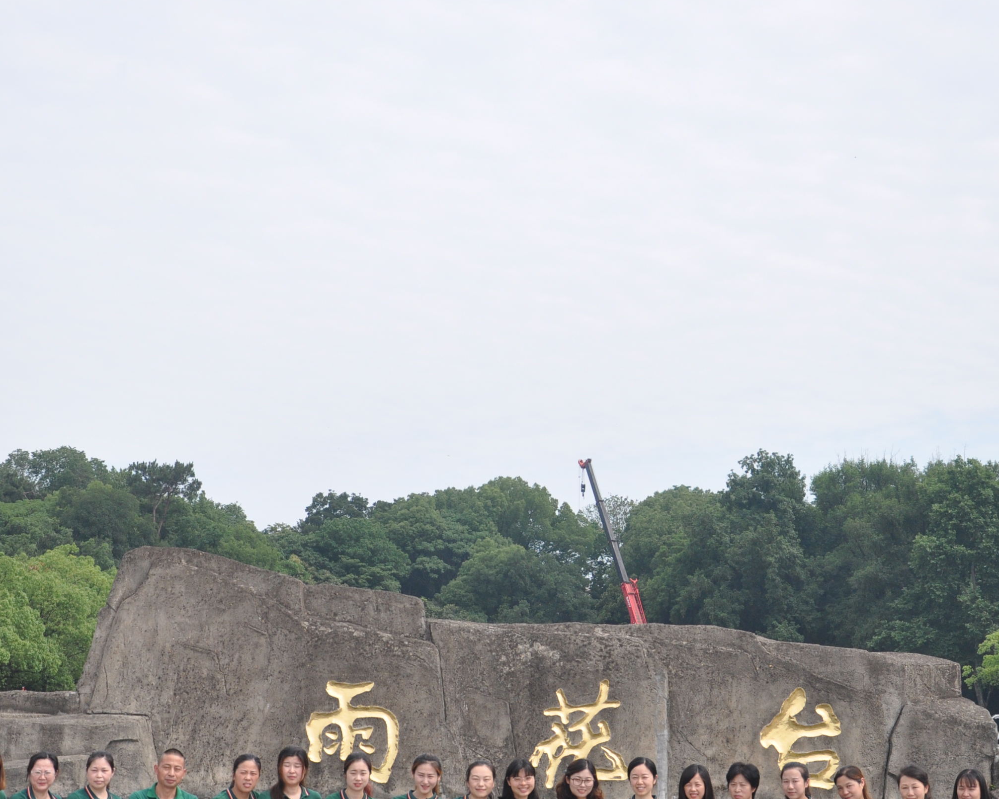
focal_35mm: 72
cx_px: 544
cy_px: 504
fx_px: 2129
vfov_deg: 21.2
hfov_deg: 26.4
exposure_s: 1/1600
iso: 400
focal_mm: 32
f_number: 5.6
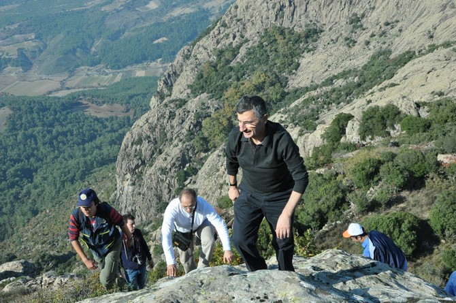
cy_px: 152
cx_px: 228
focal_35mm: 42
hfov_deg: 46.4
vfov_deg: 31.8
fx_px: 531
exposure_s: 1/640
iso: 800
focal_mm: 28
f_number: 13
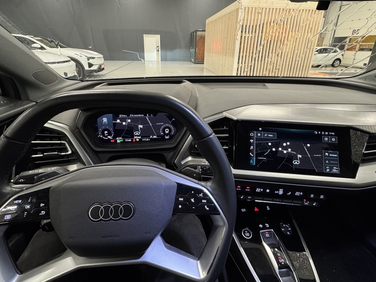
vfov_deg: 71.0
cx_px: 185
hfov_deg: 87.7
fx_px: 196
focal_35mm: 18
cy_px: 115
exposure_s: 1/56
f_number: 2.2
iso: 400
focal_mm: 2.22
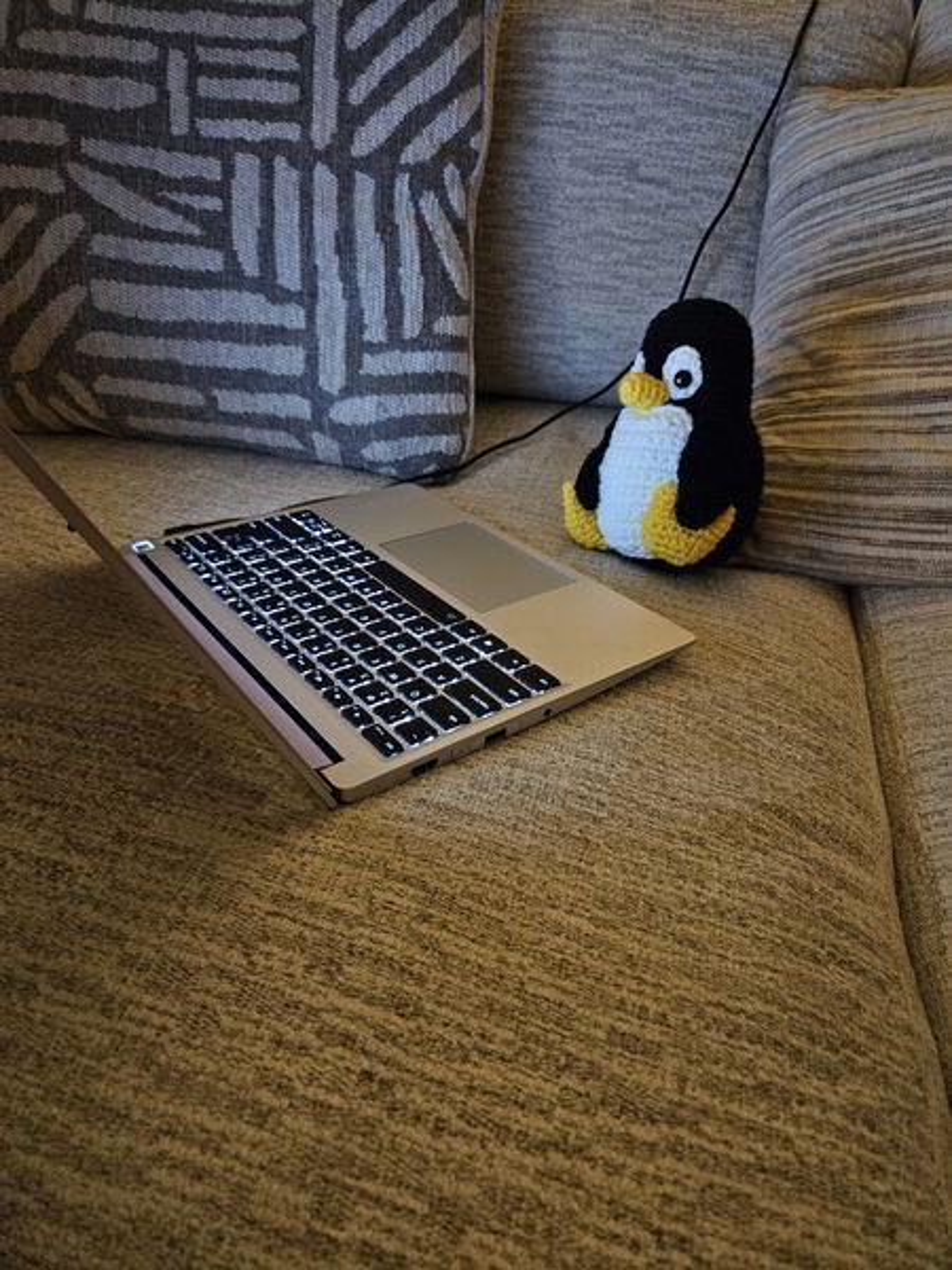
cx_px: 476
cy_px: 635
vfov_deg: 73.9
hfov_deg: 58.9
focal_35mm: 23
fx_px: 843
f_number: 1.8
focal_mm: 5.4
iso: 640
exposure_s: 1/24
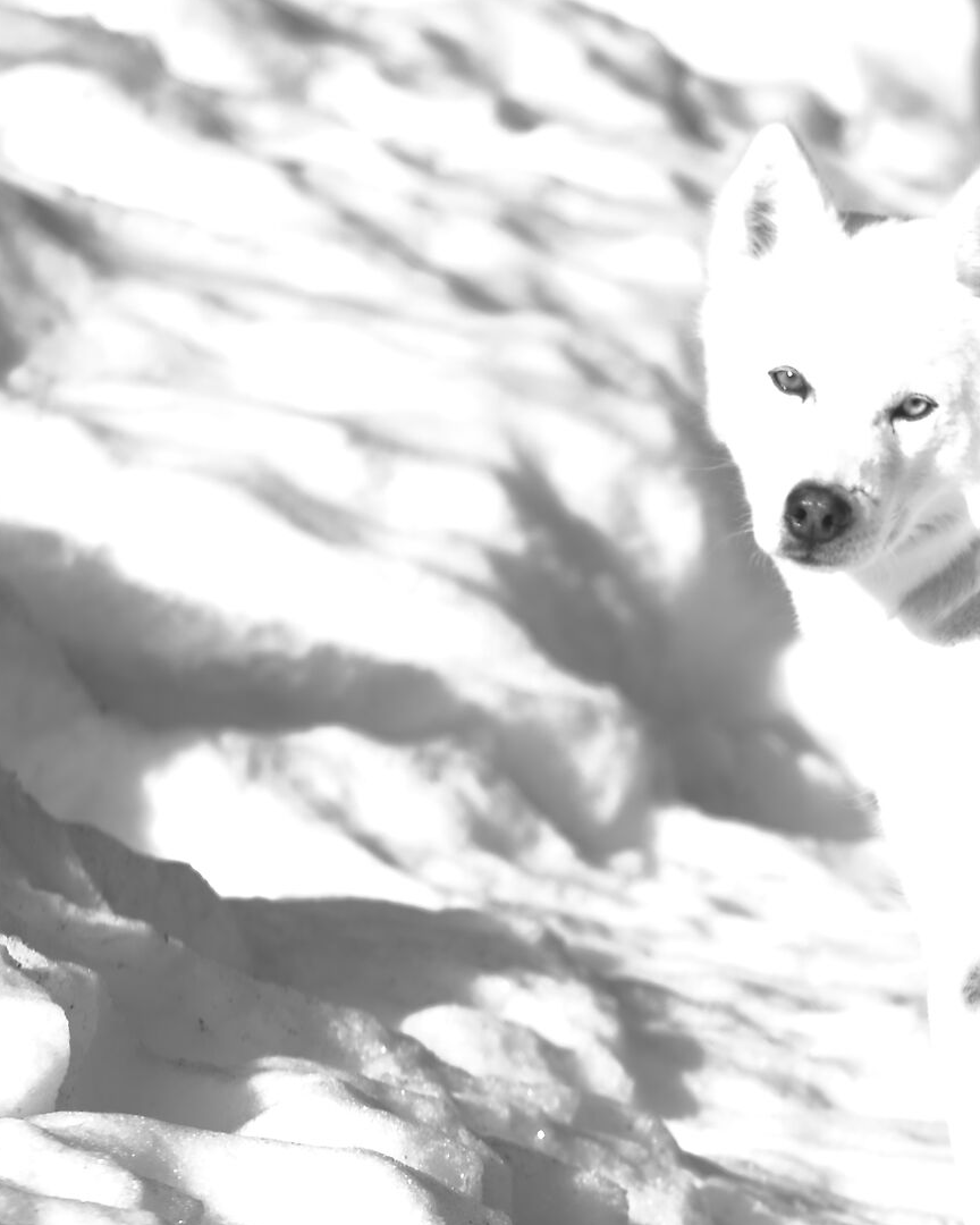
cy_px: 858
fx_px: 18709
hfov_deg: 3.0
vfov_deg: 3.7
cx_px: 927
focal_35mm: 516
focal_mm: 165
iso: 100
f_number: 5
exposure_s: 1/125
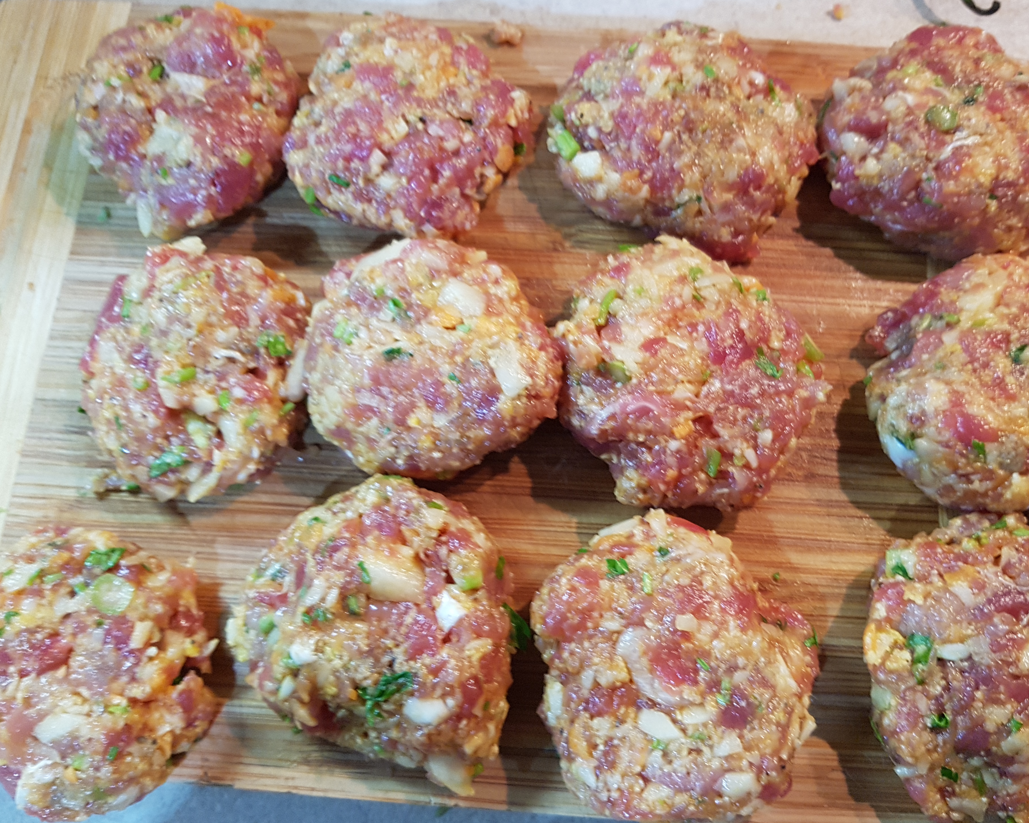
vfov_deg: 51.5
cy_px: 415
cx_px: 565
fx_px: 853
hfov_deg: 62.1
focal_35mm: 28
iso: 200
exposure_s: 1/25
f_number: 1.7
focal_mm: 4.2
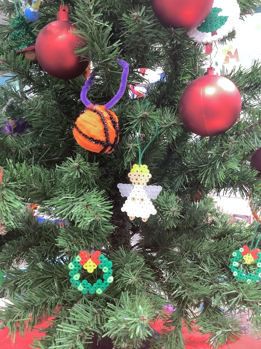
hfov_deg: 45.4
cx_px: 130
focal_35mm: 31
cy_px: 174
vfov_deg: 58.4
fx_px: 312
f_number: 2.4
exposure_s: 1/60
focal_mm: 3.3
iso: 160
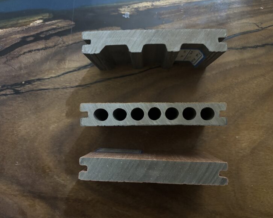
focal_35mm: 28
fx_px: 226
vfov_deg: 51.5
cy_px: 111
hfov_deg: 62.2
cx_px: 144
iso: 1000
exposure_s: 1/30
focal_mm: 5.96
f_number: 1.6
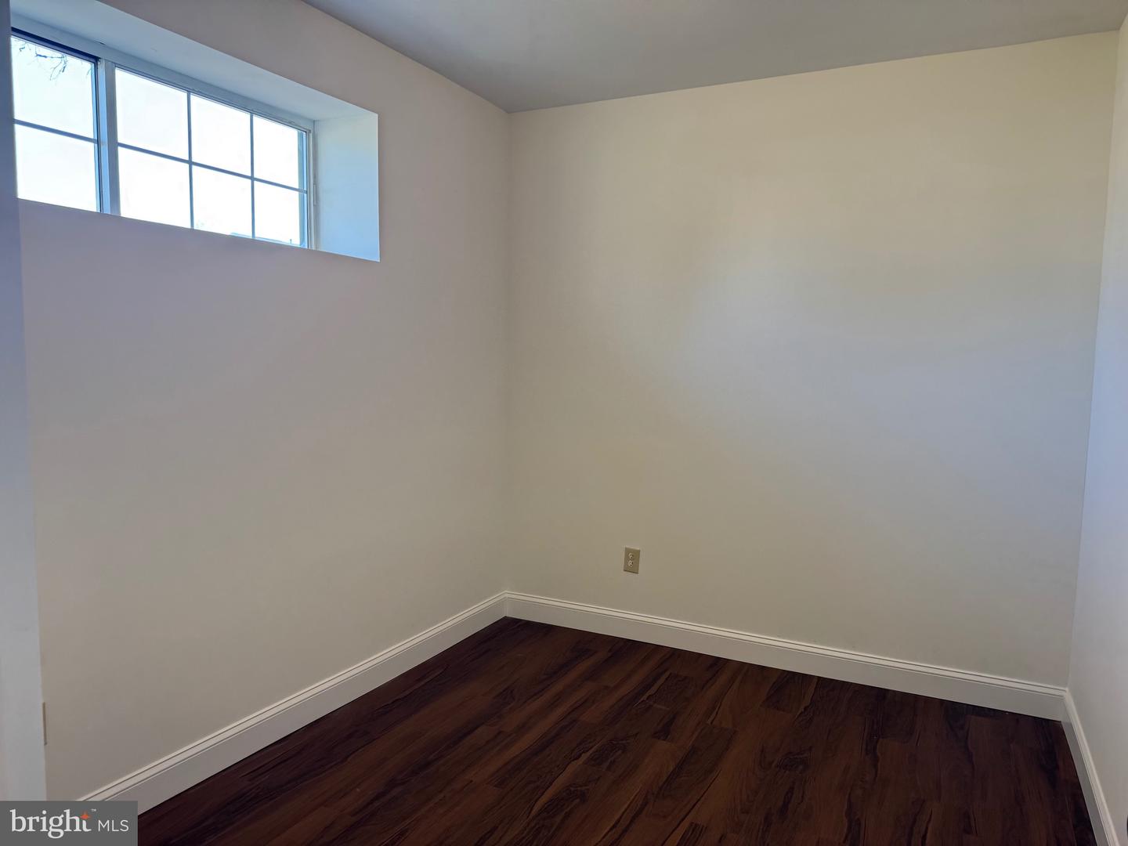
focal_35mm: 24
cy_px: 423
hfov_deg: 71.6
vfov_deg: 56.8
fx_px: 782
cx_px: 564
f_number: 1.78
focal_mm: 6.76
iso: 100
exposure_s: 1/120
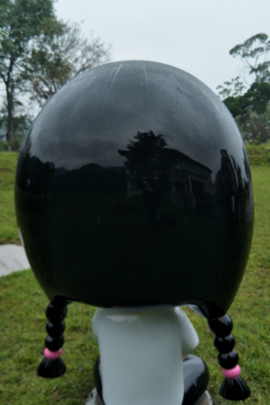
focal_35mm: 37
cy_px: 220
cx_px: 135
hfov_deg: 35.9
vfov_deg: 51.8
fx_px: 416
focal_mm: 4.1
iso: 81
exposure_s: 1/317
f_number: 1.7
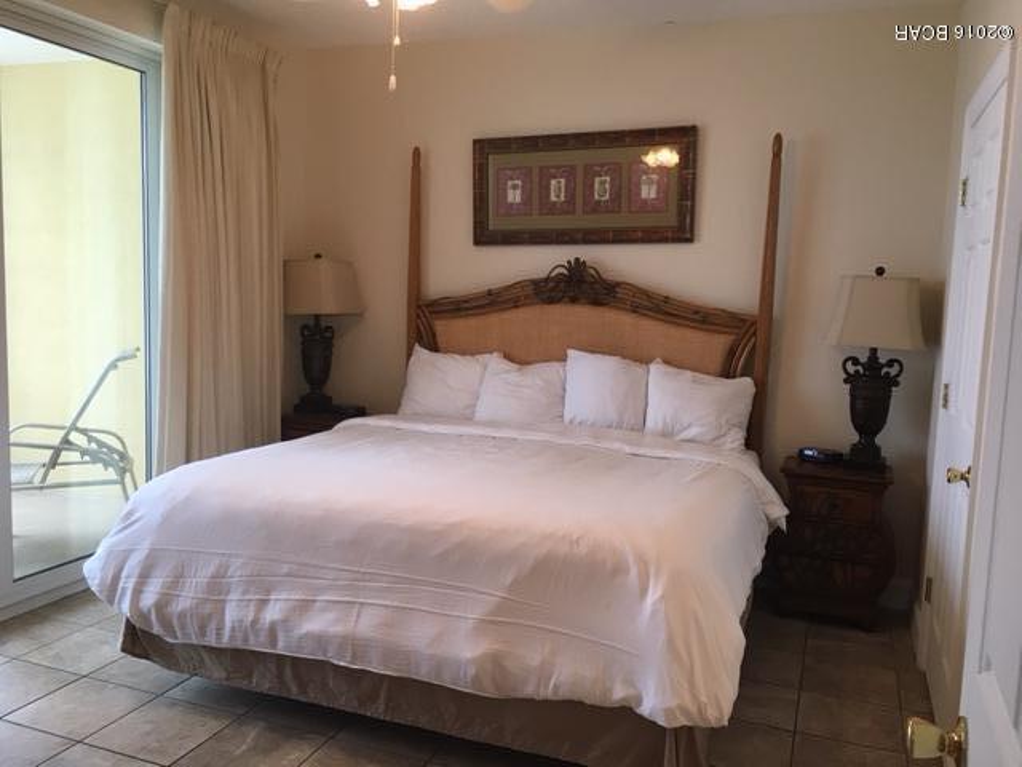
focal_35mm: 29
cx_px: 511
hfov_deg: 61.7
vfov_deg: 48.2
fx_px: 856
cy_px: 384
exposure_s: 1/30
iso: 40
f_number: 2.2
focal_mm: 4.15
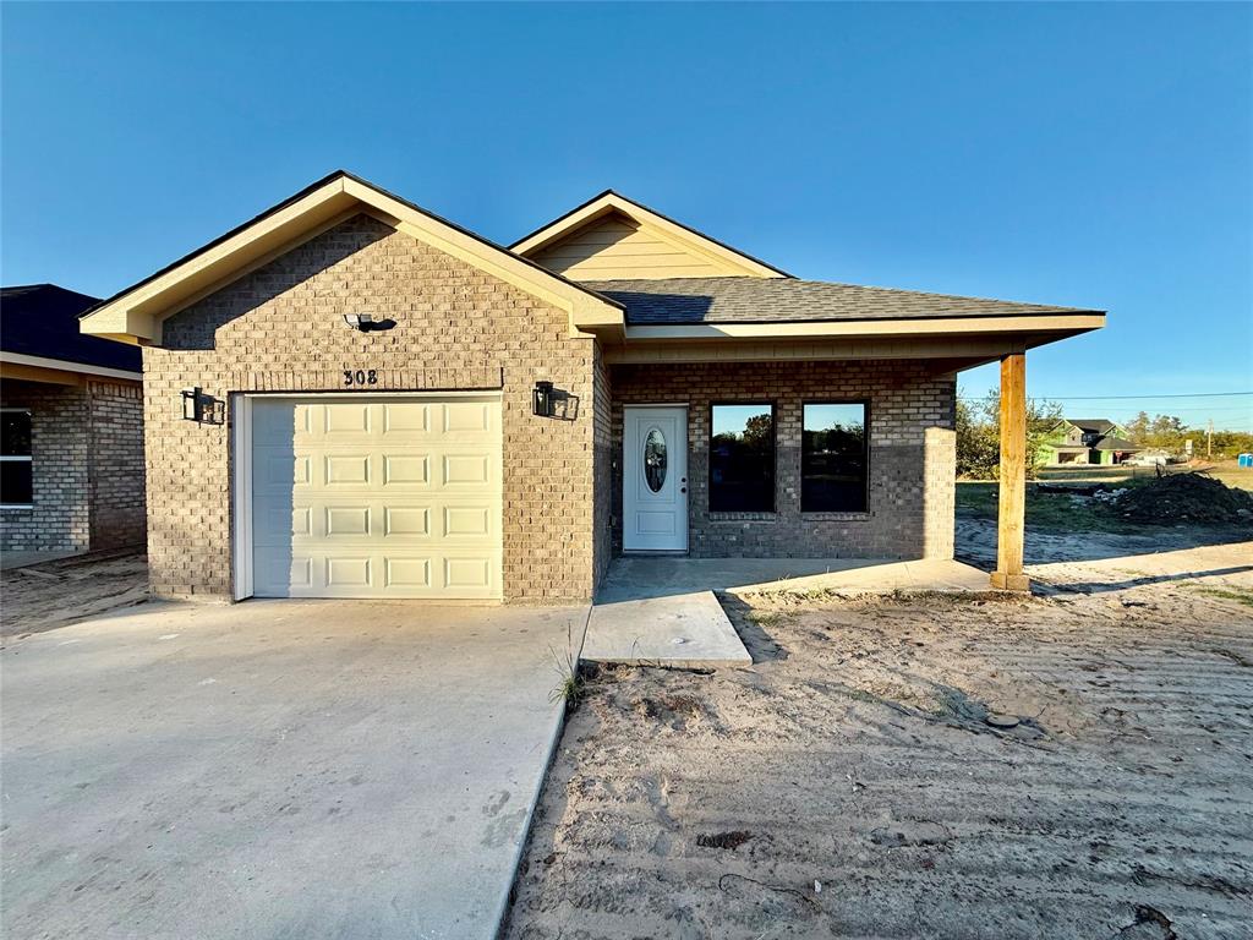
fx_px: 507
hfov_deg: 102.1
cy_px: 470
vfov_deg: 85.7
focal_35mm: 14
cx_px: 626
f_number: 2.2
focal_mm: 2.22
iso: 50
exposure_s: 1/1033
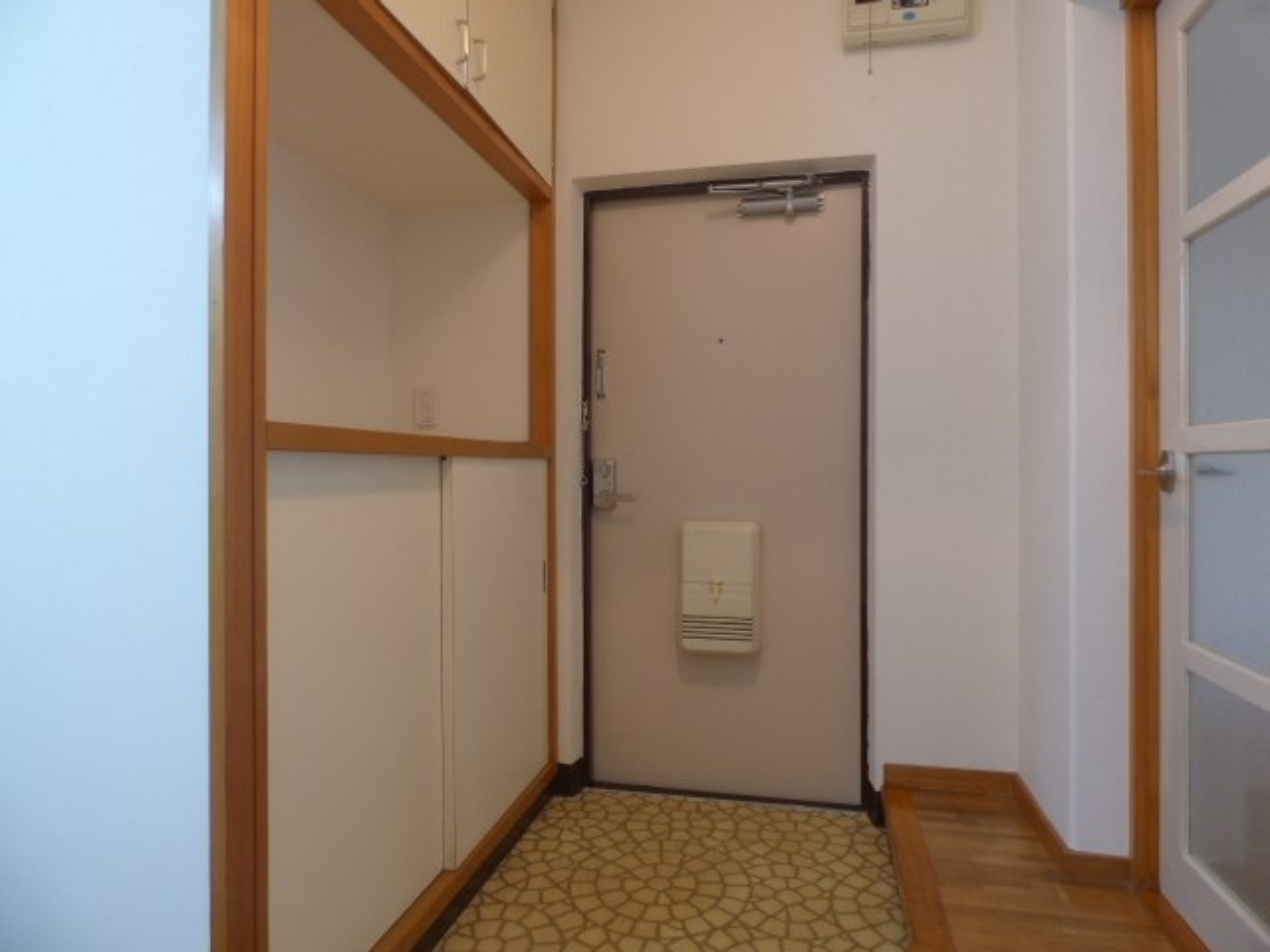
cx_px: 635
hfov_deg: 81.7
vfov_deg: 66.0
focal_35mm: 20
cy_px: 476
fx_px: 734
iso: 100
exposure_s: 1/10
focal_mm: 3.58
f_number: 2.8
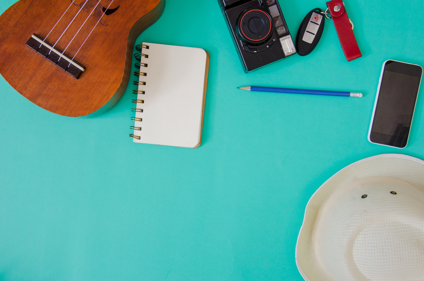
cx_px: 212
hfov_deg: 49.6
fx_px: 458
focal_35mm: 39
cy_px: 140
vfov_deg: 34.1
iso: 200
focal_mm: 26
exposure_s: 1/8
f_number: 10
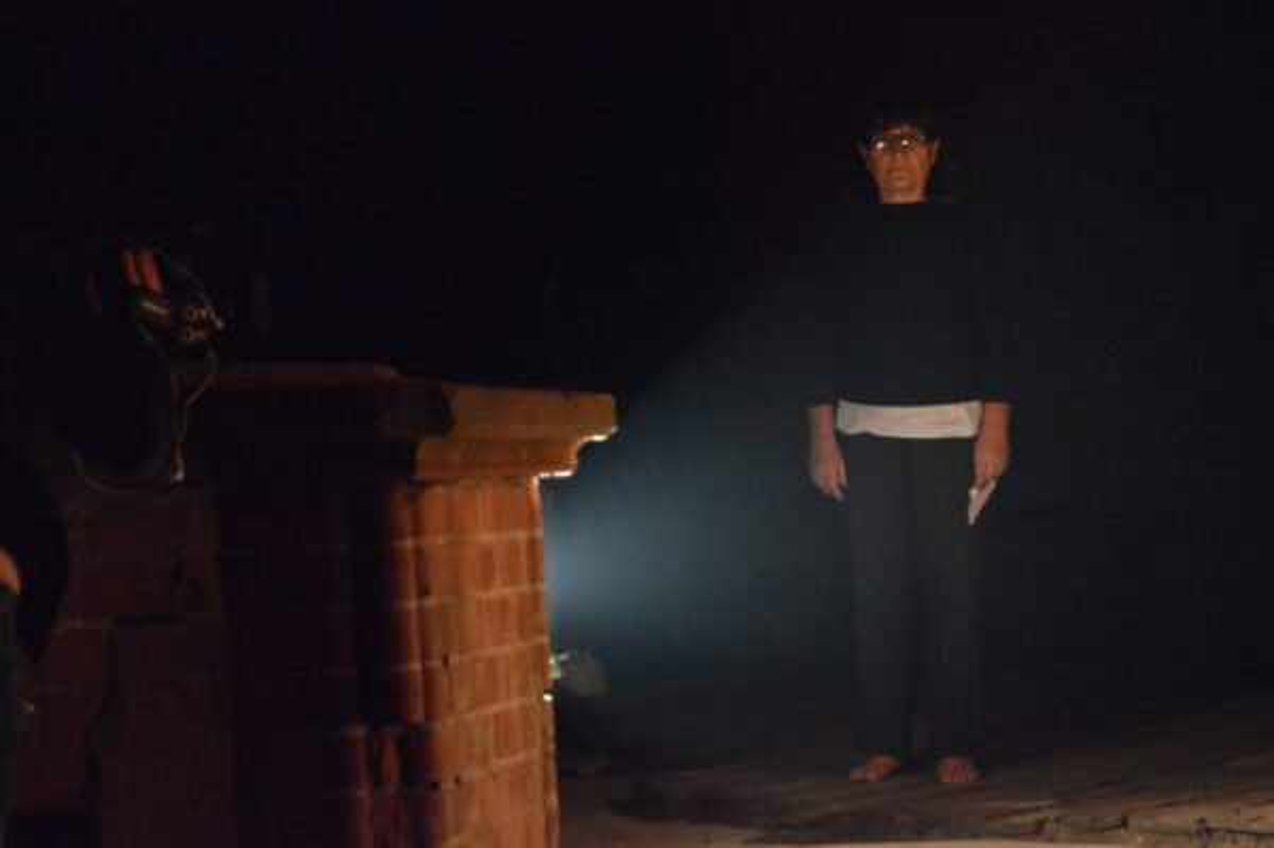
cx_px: 637
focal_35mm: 75
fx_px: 2652
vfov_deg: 18.2
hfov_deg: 27.0
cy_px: 424
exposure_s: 1/25
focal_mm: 50
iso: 6400
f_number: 4.5
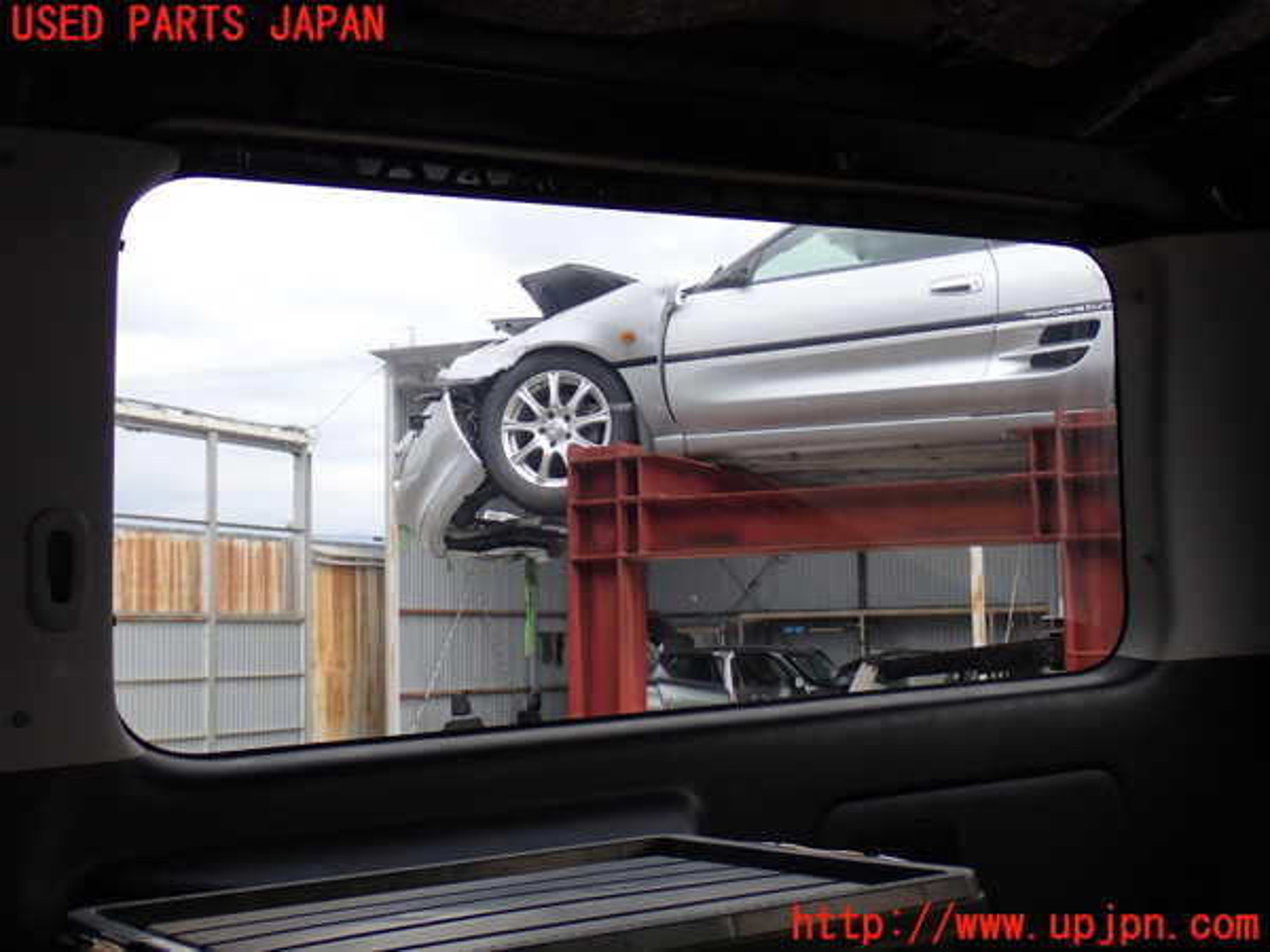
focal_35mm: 50
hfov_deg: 38.2
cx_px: 635
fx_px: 1834
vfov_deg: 29.1
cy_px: 476
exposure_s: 1/160
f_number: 3.2
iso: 100
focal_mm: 9.01
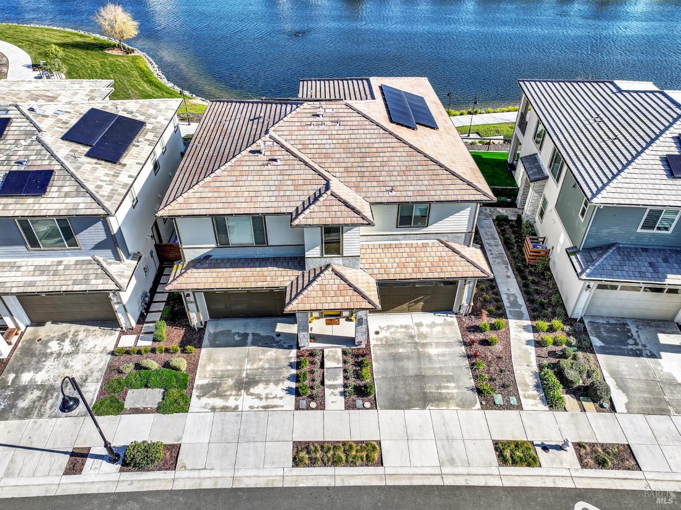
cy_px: 255
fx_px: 472
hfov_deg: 71.6
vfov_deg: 56.8
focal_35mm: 24
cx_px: 340
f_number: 2.8
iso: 100
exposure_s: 1/1000
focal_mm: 12.3
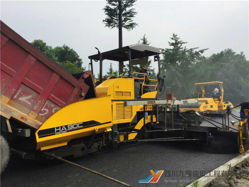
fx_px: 209
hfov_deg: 61.7
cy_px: 94
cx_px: 124
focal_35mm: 29
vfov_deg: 48.2
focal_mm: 4.15
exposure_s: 1/3049
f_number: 2.2
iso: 32
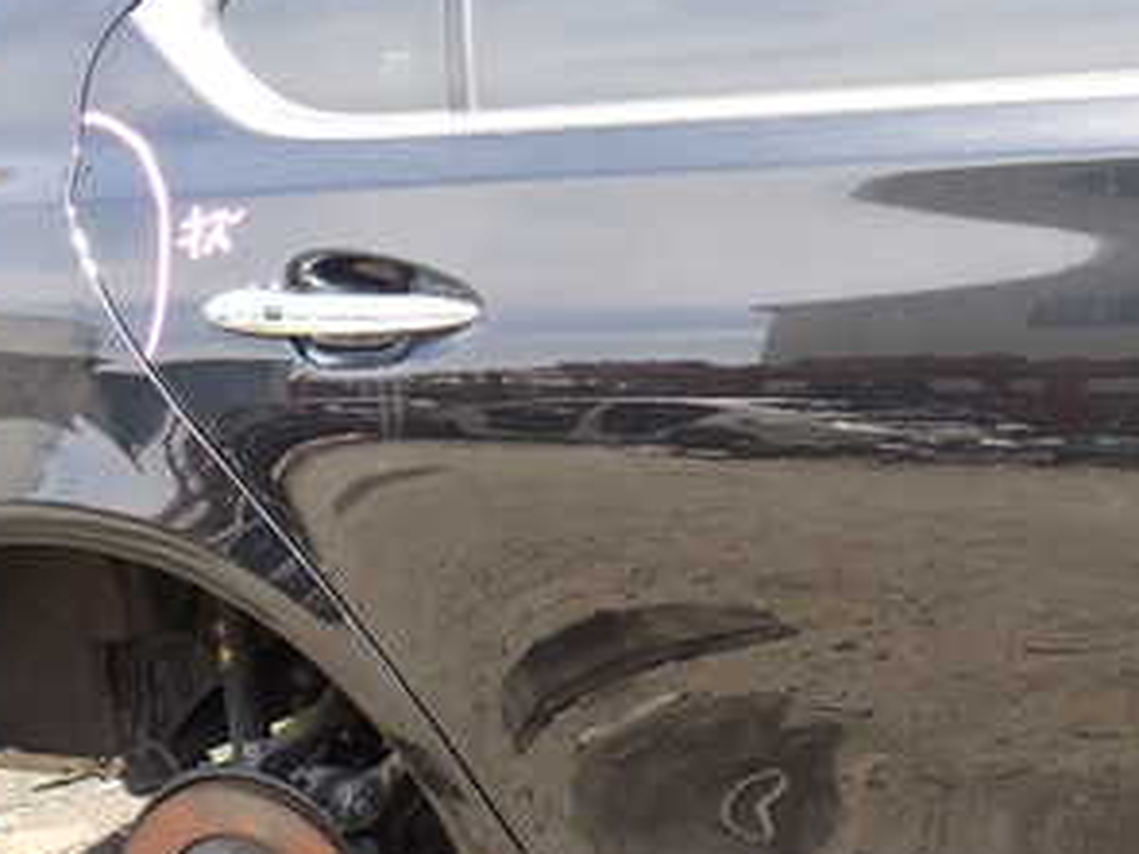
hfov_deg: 31.1
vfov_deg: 23.9
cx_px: 857
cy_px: 294
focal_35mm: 61
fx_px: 2006
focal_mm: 5.4
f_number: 3.2
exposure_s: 1/125
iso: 100
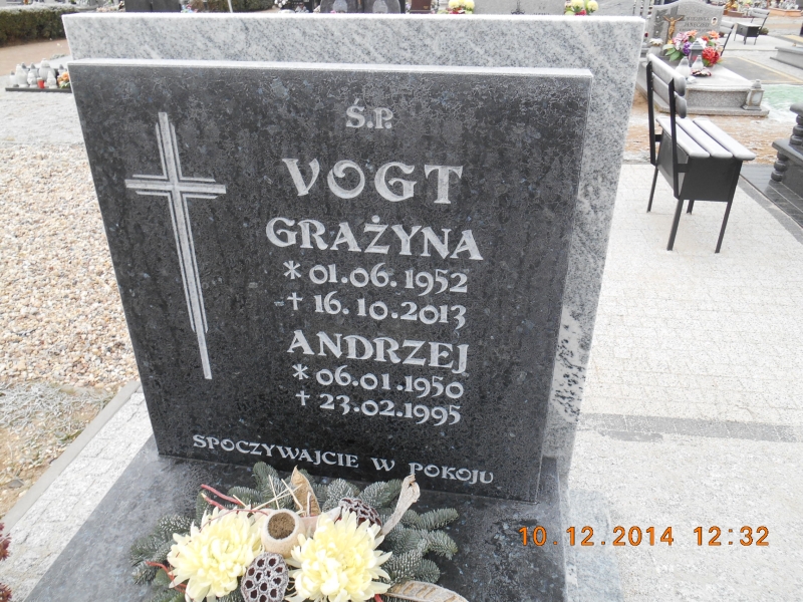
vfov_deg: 53.1
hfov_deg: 67.3
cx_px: 402
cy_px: 301
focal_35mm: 26
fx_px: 603
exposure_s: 1/60
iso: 80
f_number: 3.4
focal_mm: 4.7
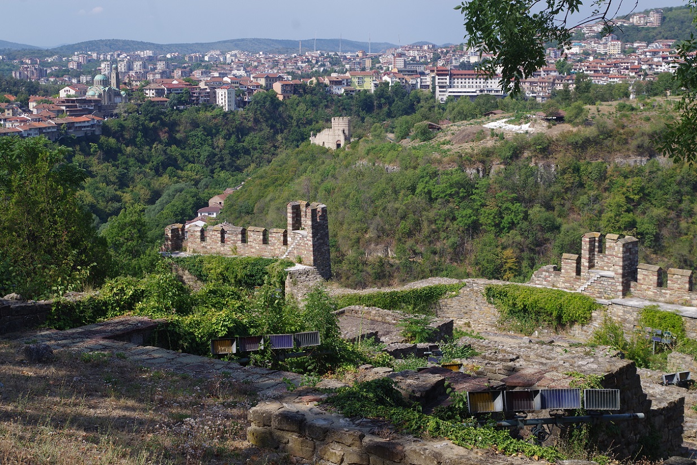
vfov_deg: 23.8
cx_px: 348
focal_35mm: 57
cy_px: 232
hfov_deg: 35.0
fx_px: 1104
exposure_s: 1/200
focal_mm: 37.5
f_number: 8
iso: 100
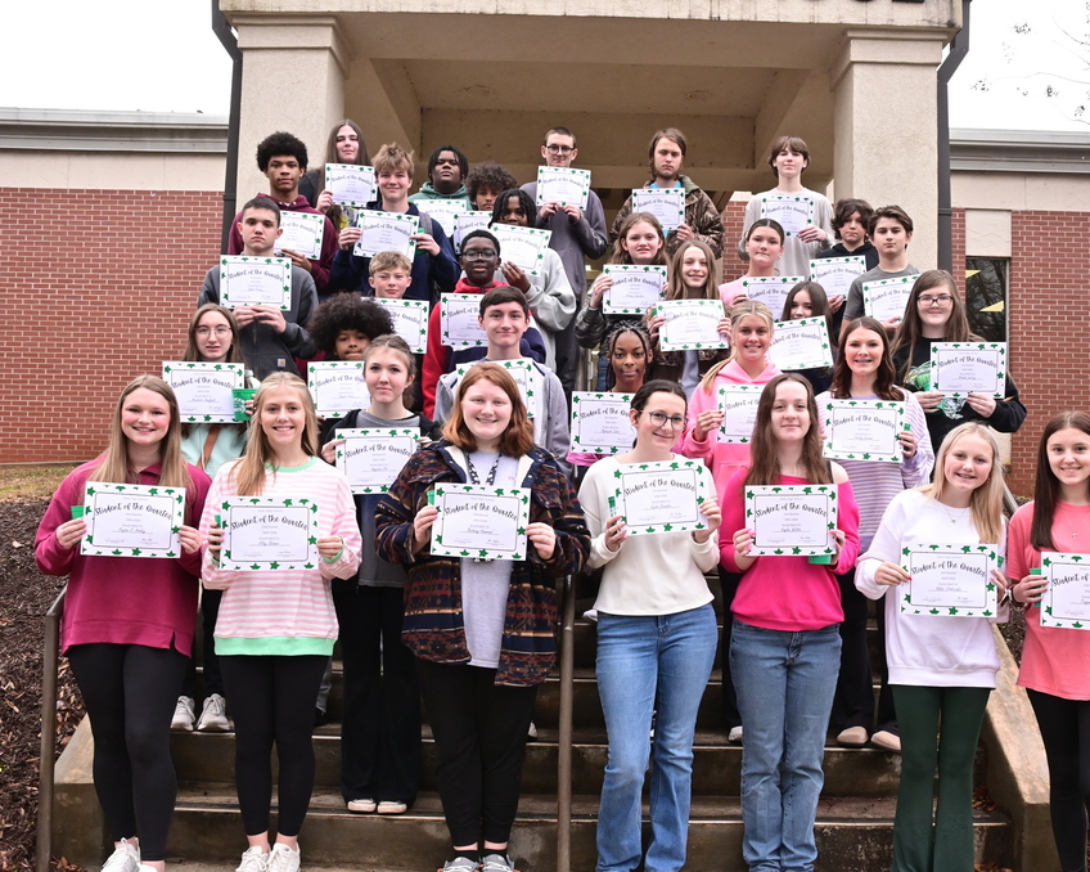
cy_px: 435
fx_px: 1097
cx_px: 598
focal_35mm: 34
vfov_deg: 43.3
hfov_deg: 52.8
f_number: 11
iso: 1100
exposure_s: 1/60
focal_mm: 20
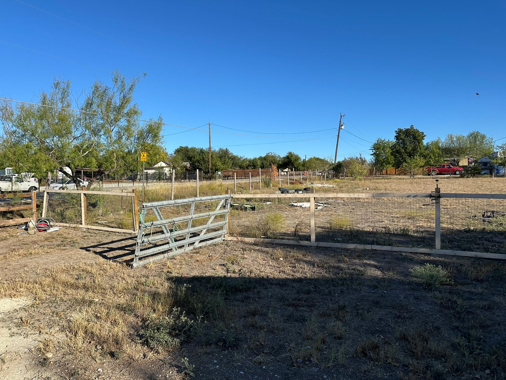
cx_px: 253
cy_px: 190
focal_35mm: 24
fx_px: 351
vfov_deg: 56.8
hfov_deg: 71.6
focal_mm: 6.86
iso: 80
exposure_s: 1/3717
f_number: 1.78
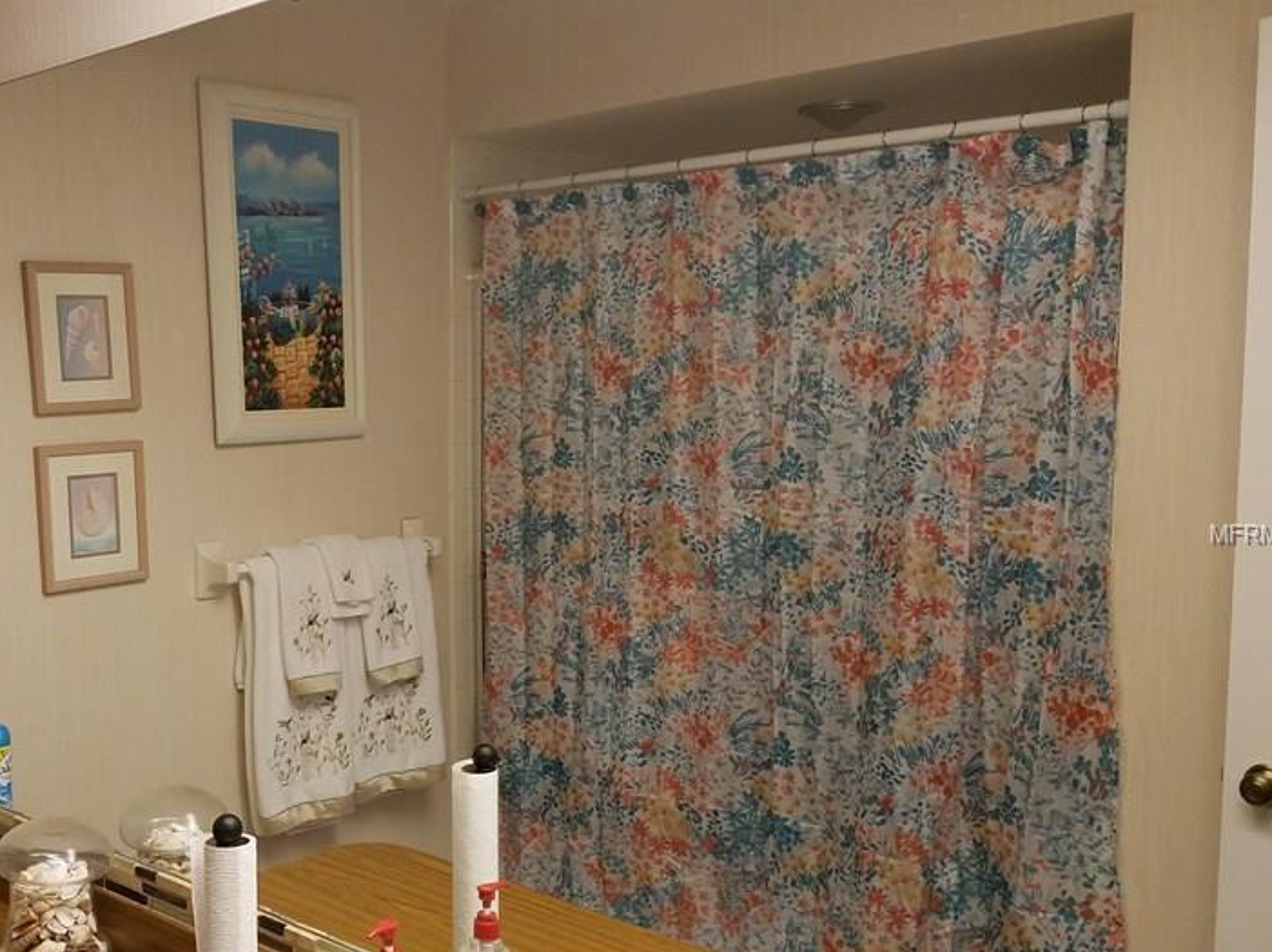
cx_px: 390
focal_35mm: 38
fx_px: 1396
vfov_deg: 37.6
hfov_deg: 47.9
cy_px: 535
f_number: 1.7
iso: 160
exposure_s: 1/60
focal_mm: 4.2
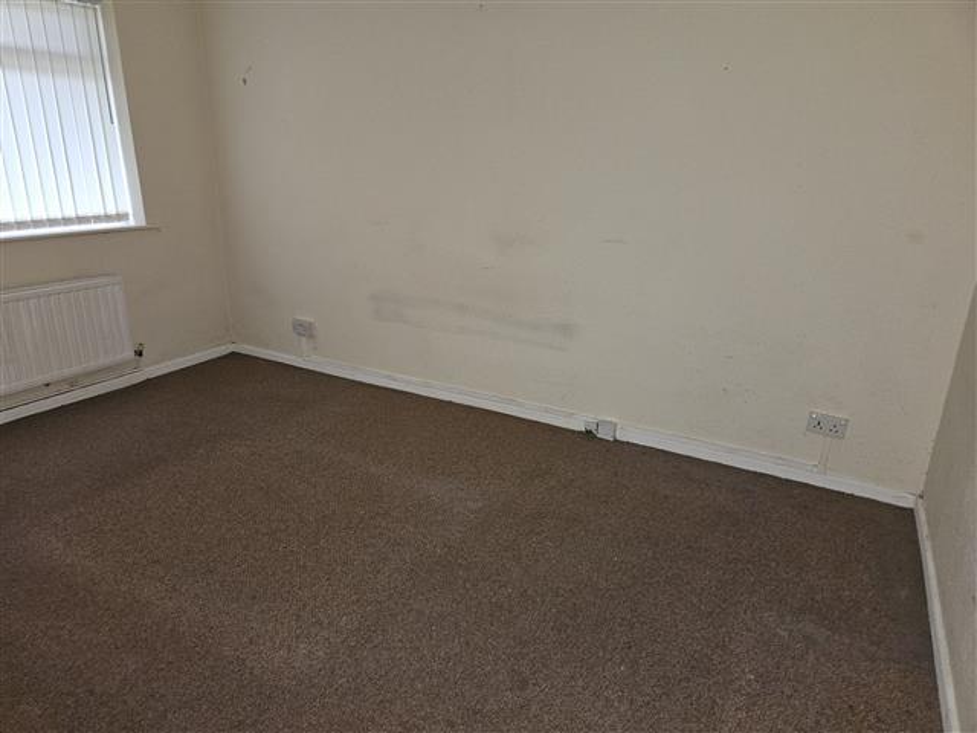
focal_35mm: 23
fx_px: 649
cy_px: 366
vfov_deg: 58.9
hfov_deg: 73.9
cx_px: 488
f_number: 1.8
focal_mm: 5.4
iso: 125
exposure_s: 1/13
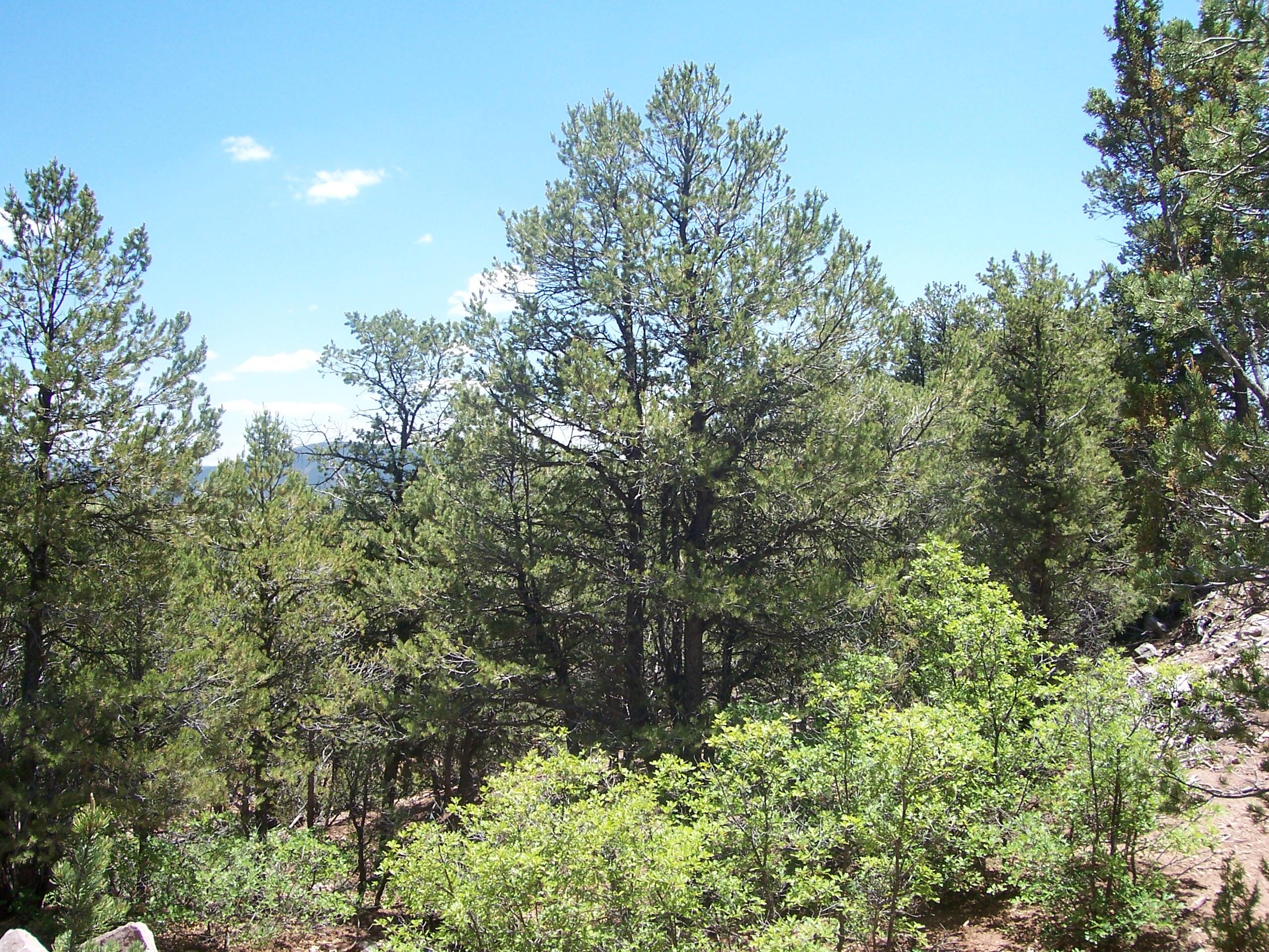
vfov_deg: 41.8
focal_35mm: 34
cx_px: 634
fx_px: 1246
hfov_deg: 54.0
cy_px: 476
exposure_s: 1/250
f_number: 5.6
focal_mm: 5.6
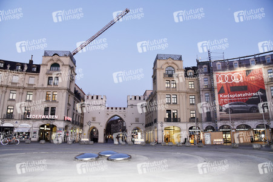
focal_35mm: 24
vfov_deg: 53.1
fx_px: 182
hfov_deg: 73.8
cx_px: 136
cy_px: 91
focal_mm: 24
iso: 2000
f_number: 6.3
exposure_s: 1/60
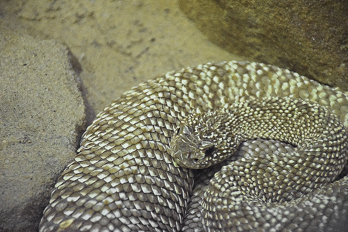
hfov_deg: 9.8
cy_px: 116
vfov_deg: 6.5
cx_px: 174
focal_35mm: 210
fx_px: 2030
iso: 10000
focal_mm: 140
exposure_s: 1/500
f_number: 5.6
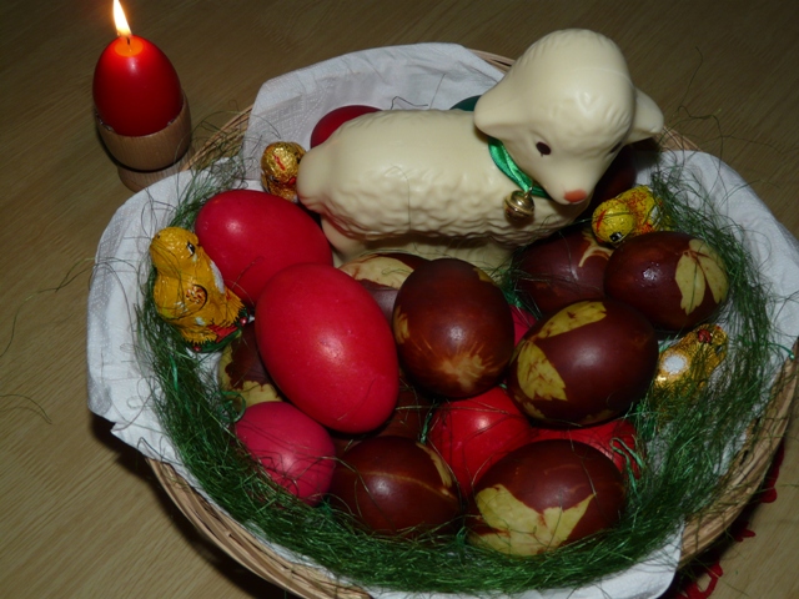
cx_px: 400
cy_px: 300
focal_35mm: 42
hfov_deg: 44.8
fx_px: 969
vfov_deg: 34.3
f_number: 3.2
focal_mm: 6.8
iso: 100
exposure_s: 1/40
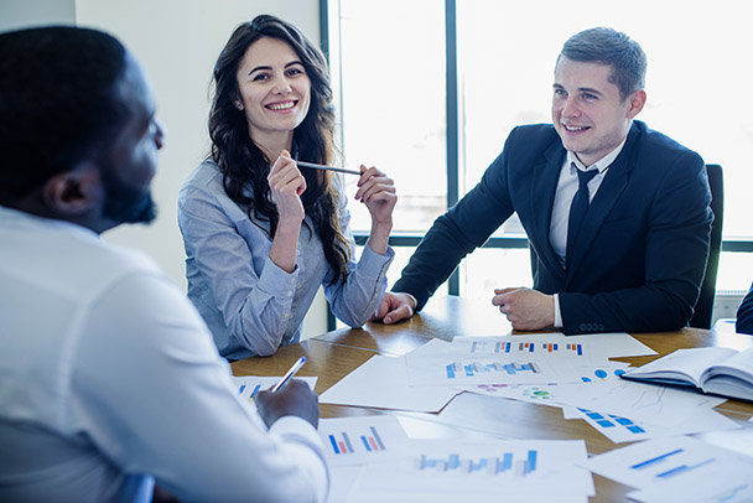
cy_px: 252
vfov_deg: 27.0
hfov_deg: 39.6
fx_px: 1046
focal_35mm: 50
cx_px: 376
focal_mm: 50
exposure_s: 1/100
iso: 500
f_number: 3.2
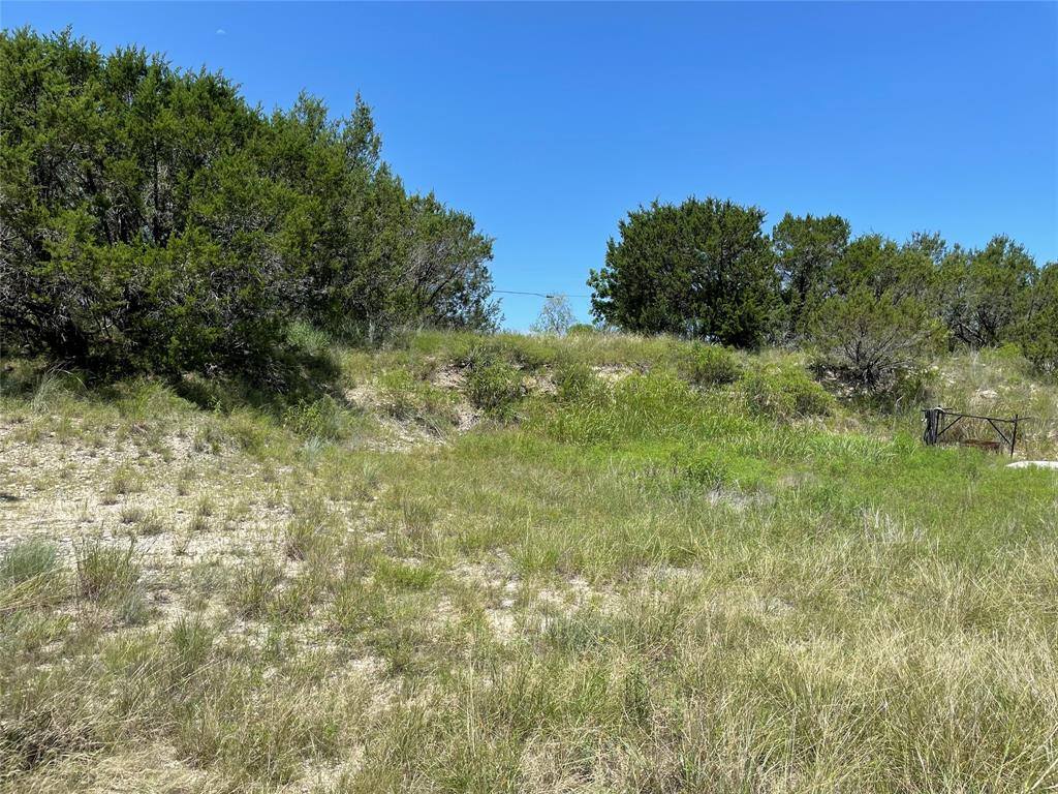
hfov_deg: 67.3
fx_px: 795
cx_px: 529
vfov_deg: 53.1
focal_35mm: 26
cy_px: 397
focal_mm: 4.2
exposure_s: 1/2817
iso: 32
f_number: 1.6
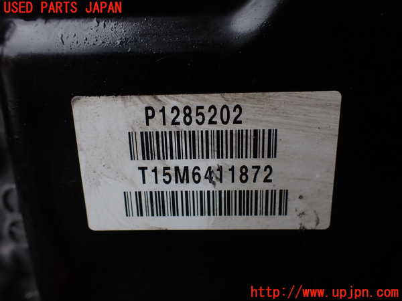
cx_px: 201
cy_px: 150
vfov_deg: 46.8
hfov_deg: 60.0
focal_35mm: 30
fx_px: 348
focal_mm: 5.4
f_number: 2.3
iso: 125
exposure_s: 1/125
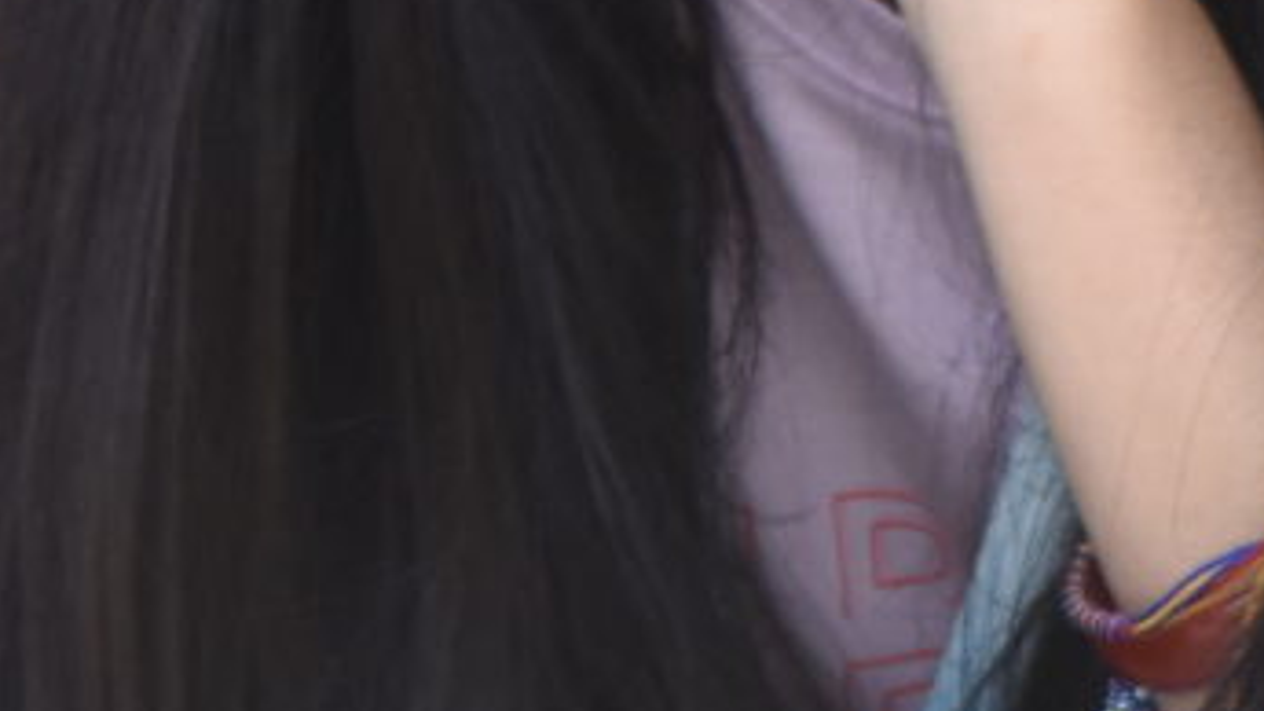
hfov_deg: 3.9
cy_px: -1116
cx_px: 2019
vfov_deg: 2.2
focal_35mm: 544
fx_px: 18231
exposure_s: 1/1250
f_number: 3.5
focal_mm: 70
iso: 800
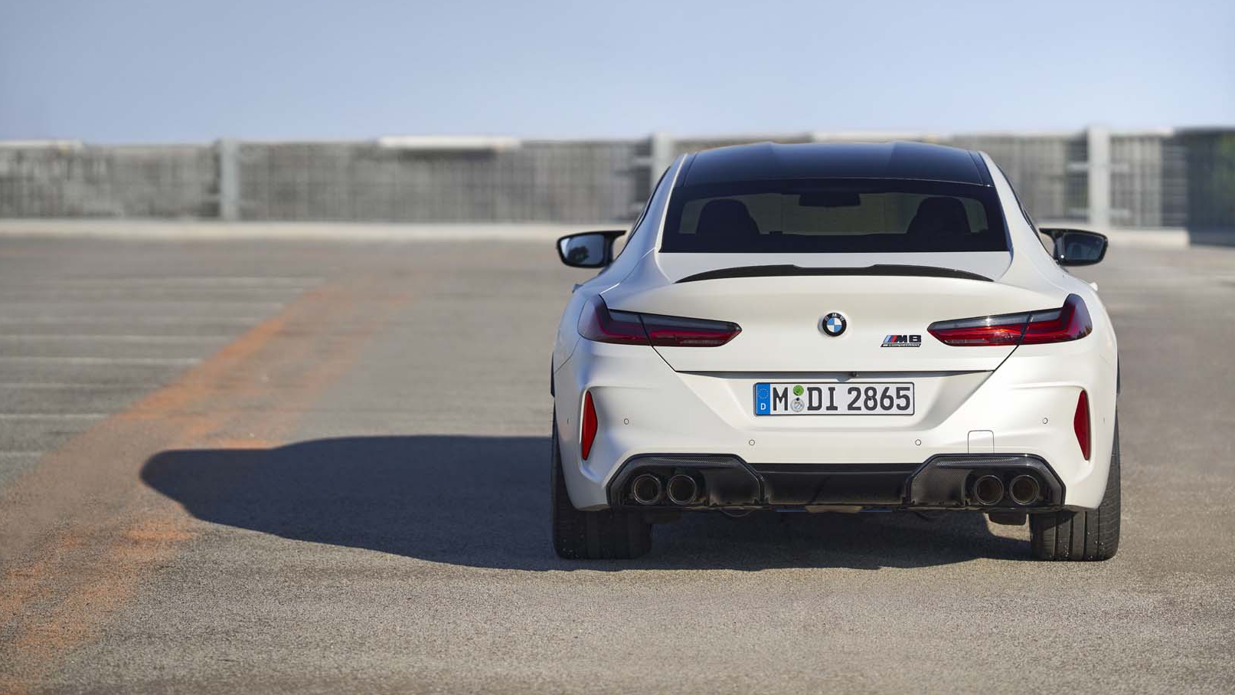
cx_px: 617
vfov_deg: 8.5
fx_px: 4650
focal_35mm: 142
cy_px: 288
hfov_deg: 15.1
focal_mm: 135
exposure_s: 1/6400
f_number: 2
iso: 250
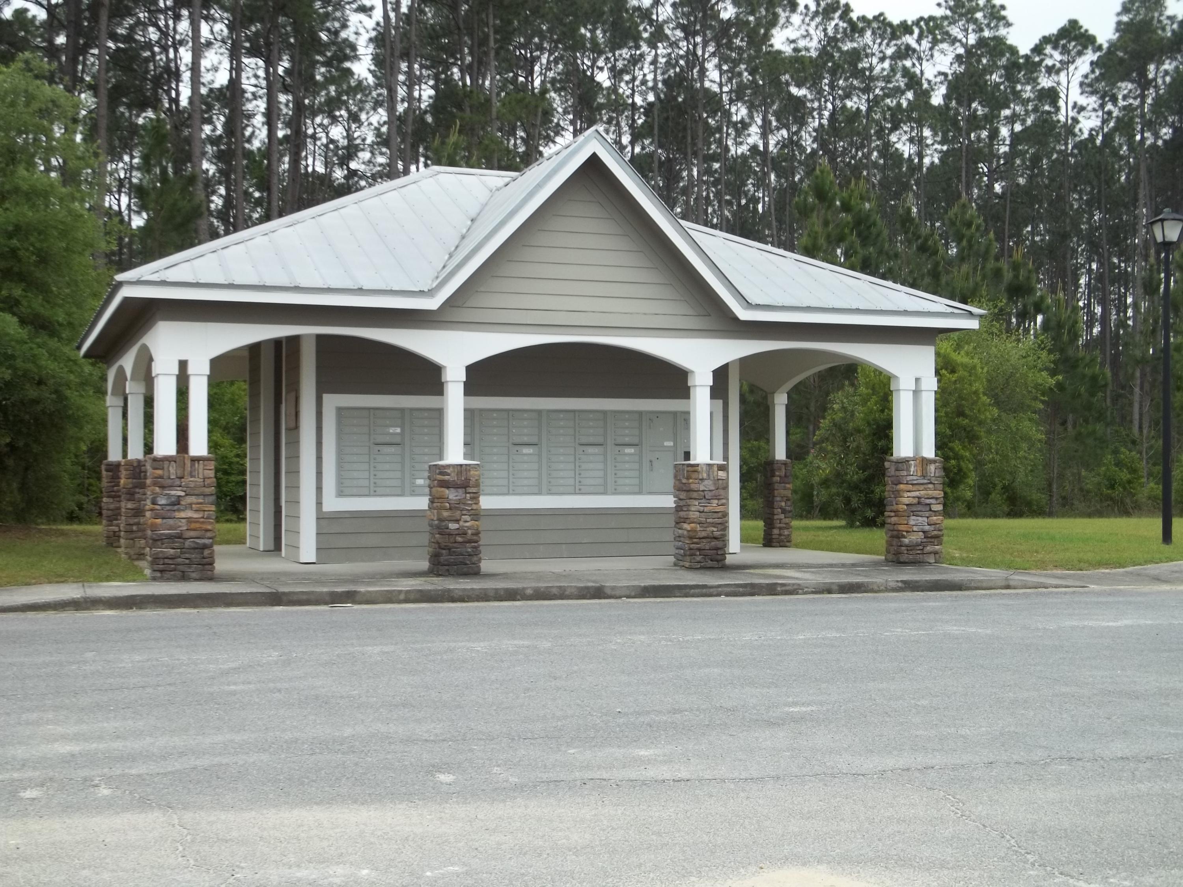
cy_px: 444
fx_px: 1572
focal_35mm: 46
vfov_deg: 31.5
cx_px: 592
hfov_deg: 41.2
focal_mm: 8.3
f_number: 3.7
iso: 64
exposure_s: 1/320
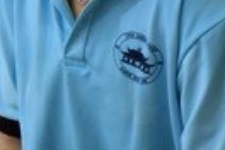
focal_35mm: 404
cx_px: 375
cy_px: -77
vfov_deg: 3.4
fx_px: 2525
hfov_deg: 5.0
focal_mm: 82
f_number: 5
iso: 1600
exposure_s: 1/50
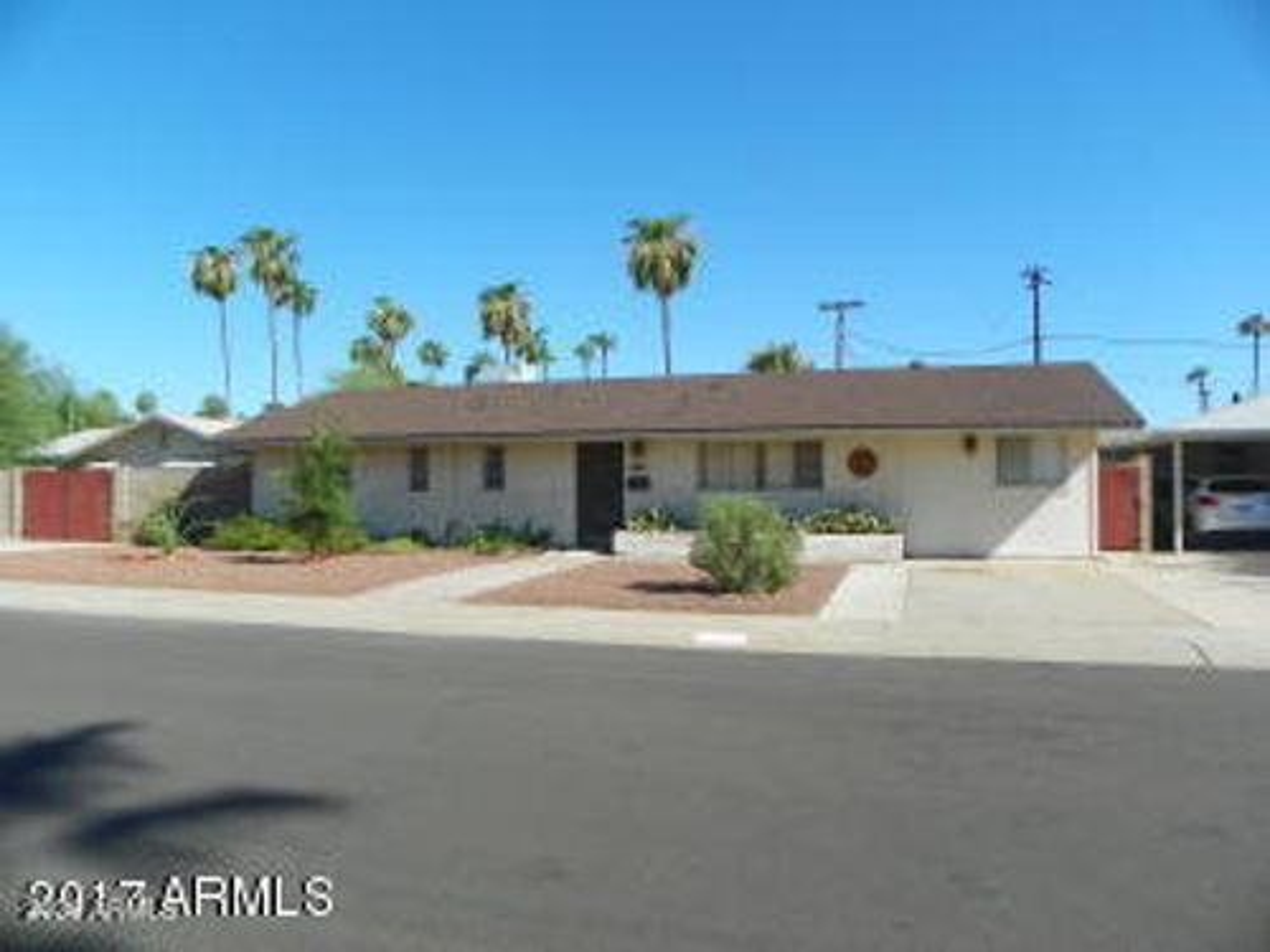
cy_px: 476
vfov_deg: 53.1
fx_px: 954
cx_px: 635
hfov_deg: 67.3
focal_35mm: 26
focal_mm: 4.6
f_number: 5
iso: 64
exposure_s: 1/320
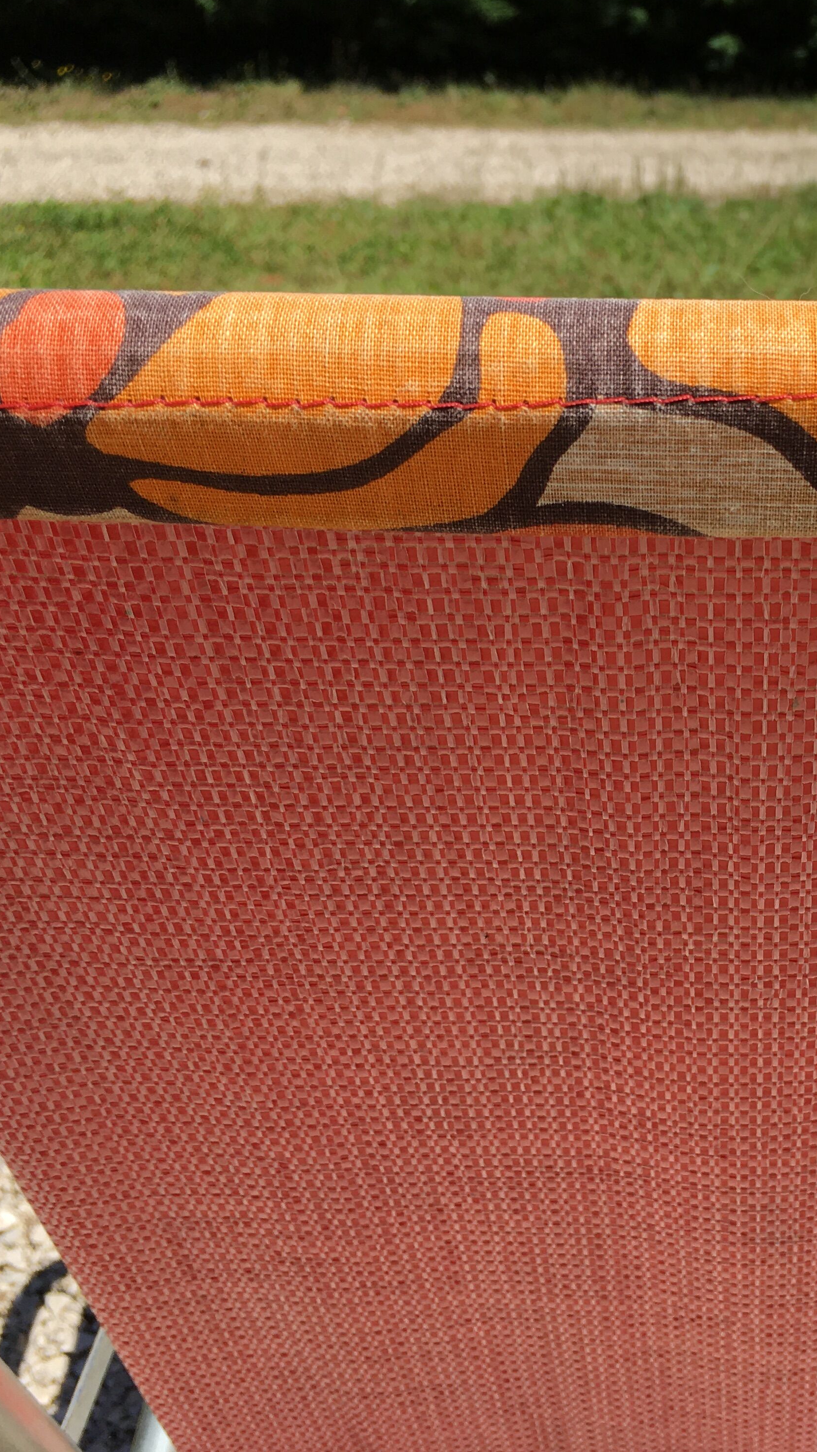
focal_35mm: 43
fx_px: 1657
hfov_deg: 26.3
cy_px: 726
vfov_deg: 47.4
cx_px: 805
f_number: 2.2
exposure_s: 1/1374
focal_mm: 4.15
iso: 25
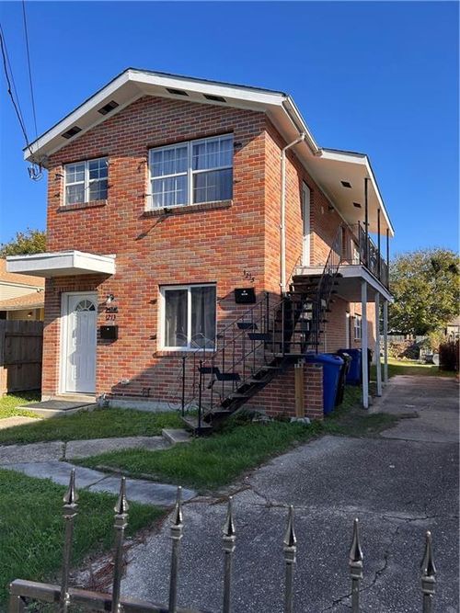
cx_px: 230
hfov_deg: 53.0
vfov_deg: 67.3
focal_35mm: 26
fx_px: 461
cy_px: 306
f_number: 1.5
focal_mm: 5.7
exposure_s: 1/2083
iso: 50
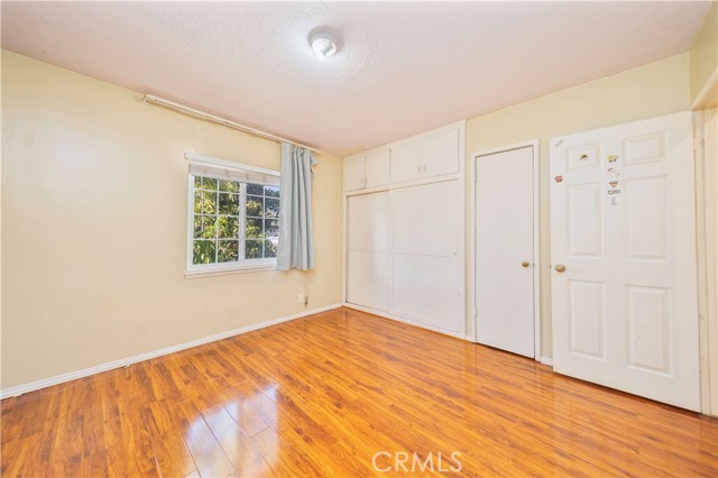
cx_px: 359
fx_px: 239
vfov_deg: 89.9
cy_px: 239
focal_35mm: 12
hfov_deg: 112.6
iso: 1600
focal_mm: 12
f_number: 4
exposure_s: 1/30
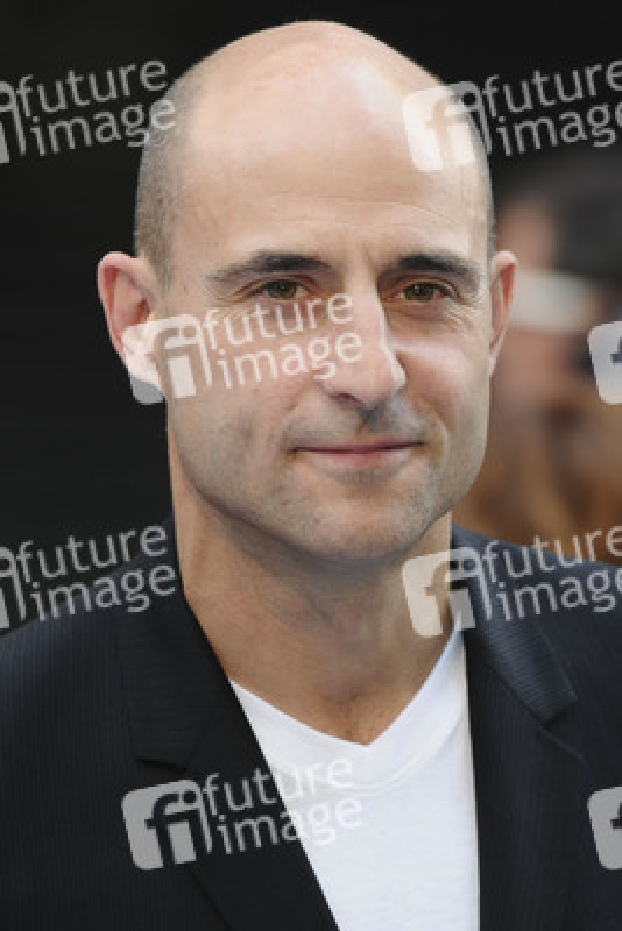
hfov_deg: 4.6
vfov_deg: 6.9
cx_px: 311
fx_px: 7768
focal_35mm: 300
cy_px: 466
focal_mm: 200
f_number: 5
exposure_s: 1/160
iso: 400
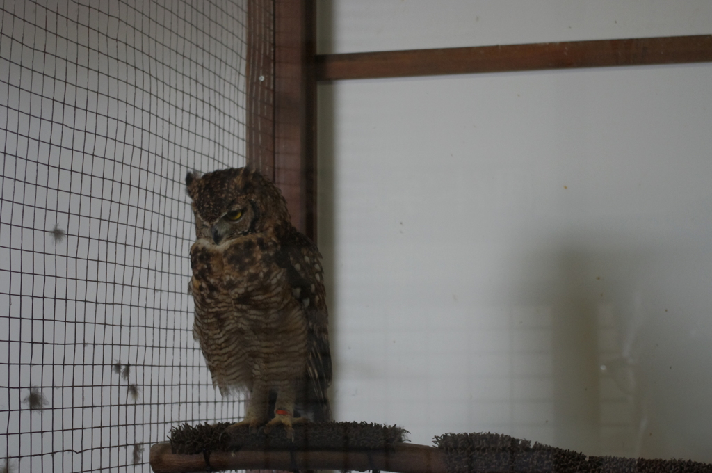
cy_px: 236
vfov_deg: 16.6
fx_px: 1620
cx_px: 356
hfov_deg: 24.8
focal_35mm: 82
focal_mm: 55
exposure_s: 1/100
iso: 800
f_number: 5.6
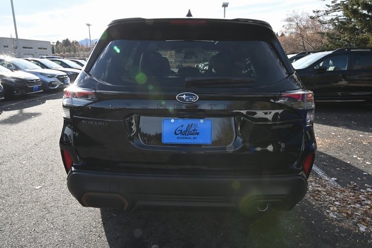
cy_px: 124
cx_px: 186
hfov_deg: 73.8
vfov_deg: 53.1
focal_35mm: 24
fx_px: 248
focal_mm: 24
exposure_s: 1/30
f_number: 22
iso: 400
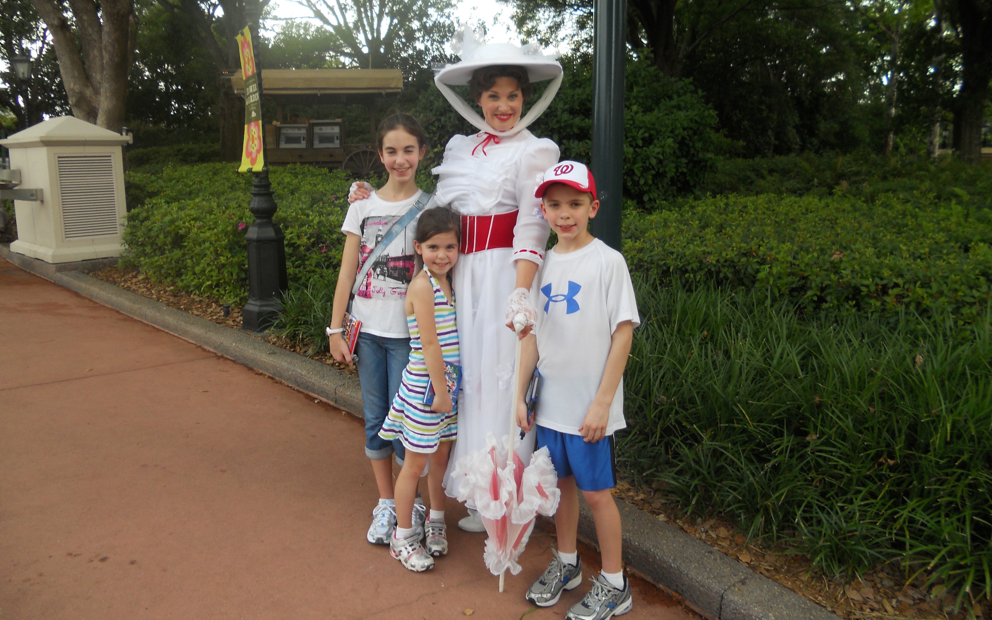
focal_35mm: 29
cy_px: 285
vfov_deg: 43.1
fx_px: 784
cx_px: 494
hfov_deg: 64.6
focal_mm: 4.9
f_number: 3.2
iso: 80
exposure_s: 1/200
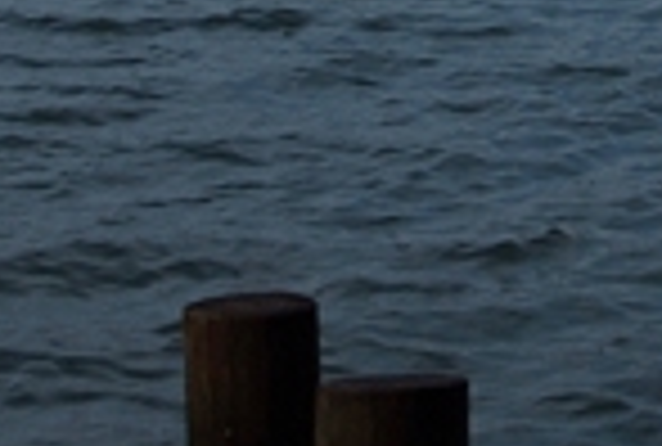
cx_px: 759
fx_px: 5386
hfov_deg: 7.0
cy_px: -90
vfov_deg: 4.7
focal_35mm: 292
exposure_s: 1/1250
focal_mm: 32
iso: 200
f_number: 4.5
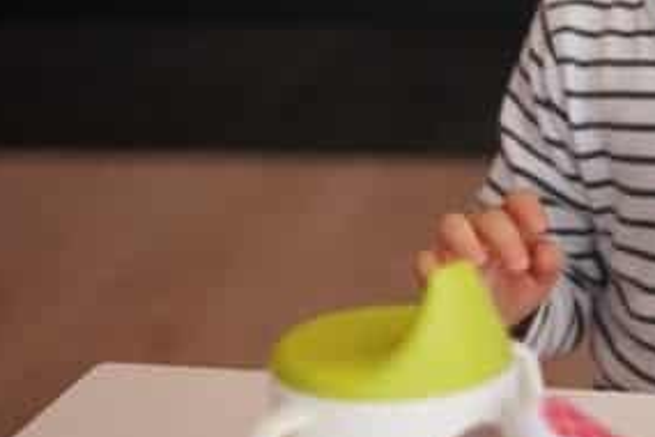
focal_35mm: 147
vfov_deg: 9.3
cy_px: 164
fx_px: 2682
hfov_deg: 13.5
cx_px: 832
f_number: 2.2
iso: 1600
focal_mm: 35
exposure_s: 1/500
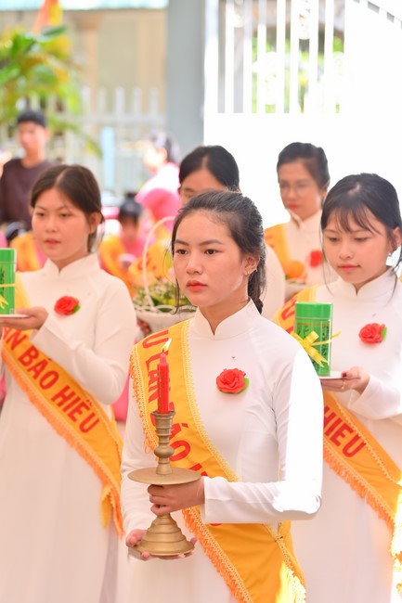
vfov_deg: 17.1
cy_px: 302
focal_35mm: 120
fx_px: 2011
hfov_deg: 11.4
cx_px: 201
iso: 250
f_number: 5
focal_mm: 120
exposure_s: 1/125
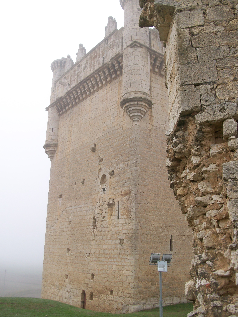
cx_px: 119
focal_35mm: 34
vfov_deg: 54.0
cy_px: 158
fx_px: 312
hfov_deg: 41.8
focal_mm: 5.7
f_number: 2.8
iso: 64
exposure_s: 1/569
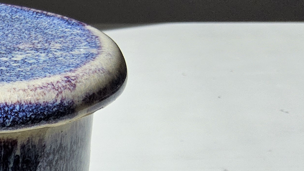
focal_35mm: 83
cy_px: 248
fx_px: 669
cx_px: -111
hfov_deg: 22.4
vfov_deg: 13.8
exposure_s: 1/190
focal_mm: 3.08
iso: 32
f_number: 2
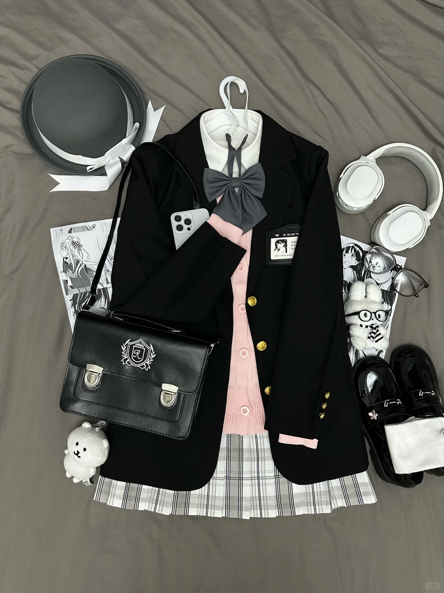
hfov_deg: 56.8
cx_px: 222
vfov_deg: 71.6
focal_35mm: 24
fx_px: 410
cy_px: 296
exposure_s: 1/50
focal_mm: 6.86
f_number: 1.78
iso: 400
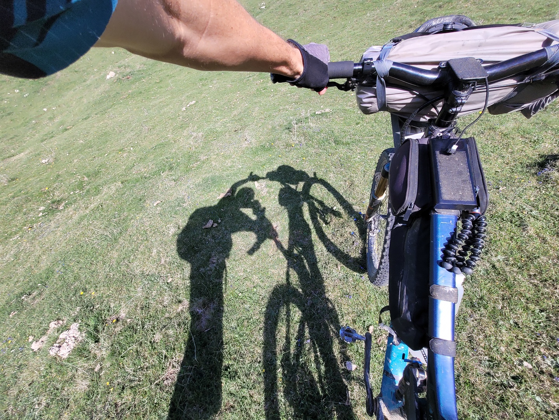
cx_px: 280
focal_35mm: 13
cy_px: 210
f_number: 2.2
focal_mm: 1.74
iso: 40
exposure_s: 1/670
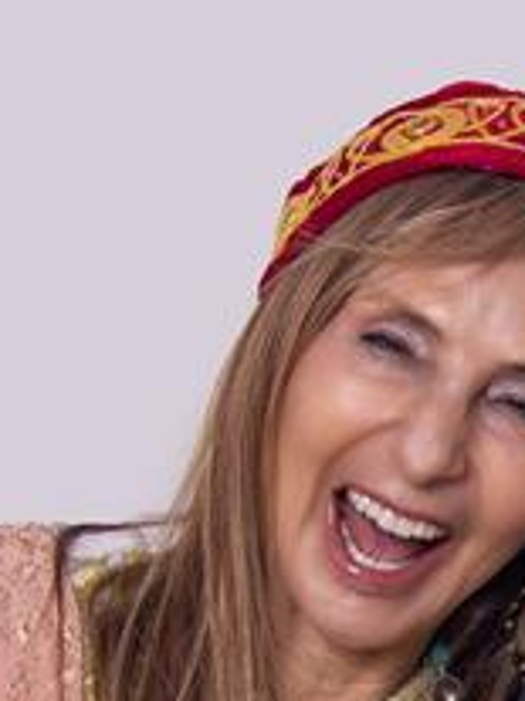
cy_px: 804
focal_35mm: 284
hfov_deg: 5.2
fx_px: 5749
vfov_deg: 6.9
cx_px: 820
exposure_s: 1/160
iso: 125
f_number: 6.3
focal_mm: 48
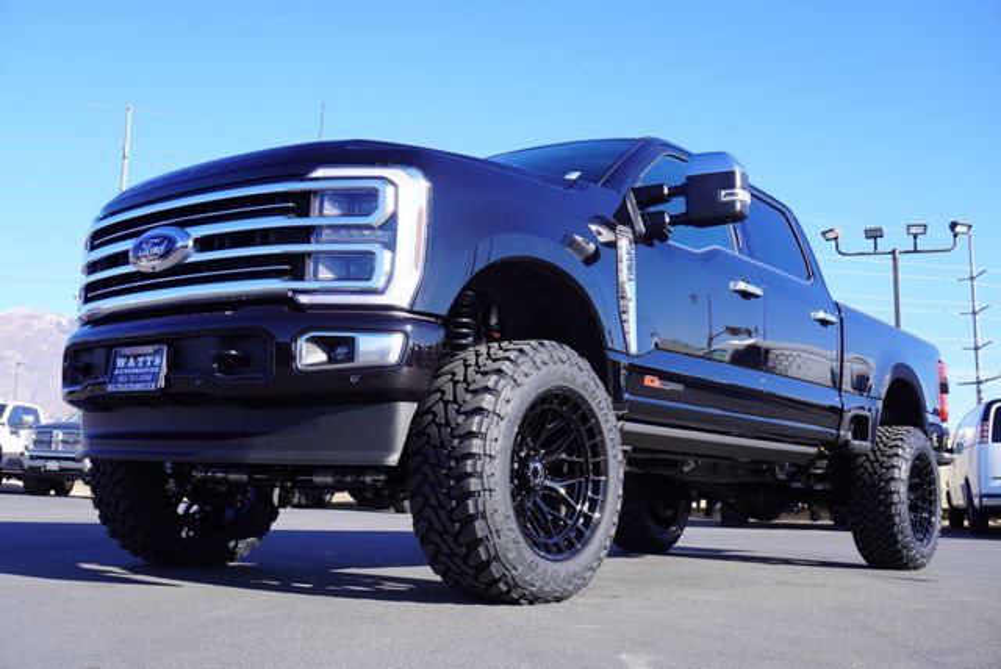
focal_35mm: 39
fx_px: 1085
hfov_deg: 49.5
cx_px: 500
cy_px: 334
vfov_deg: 34.3
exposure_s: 1/100
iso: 100
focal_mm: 26
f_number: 8
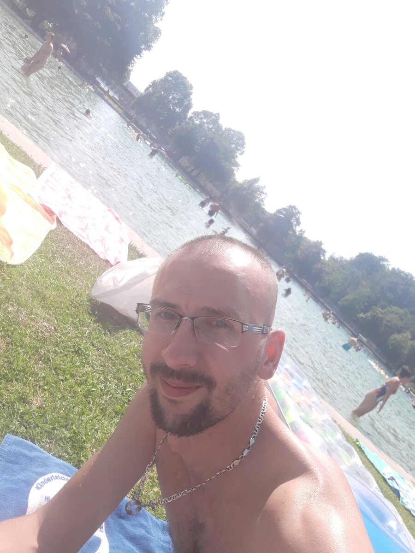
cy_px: 276
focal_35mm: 28
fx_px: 448
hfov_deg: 49.7
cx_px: 208
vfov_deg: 63.4
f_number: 1.9
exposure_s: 1/737
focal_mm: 3.34
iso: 40
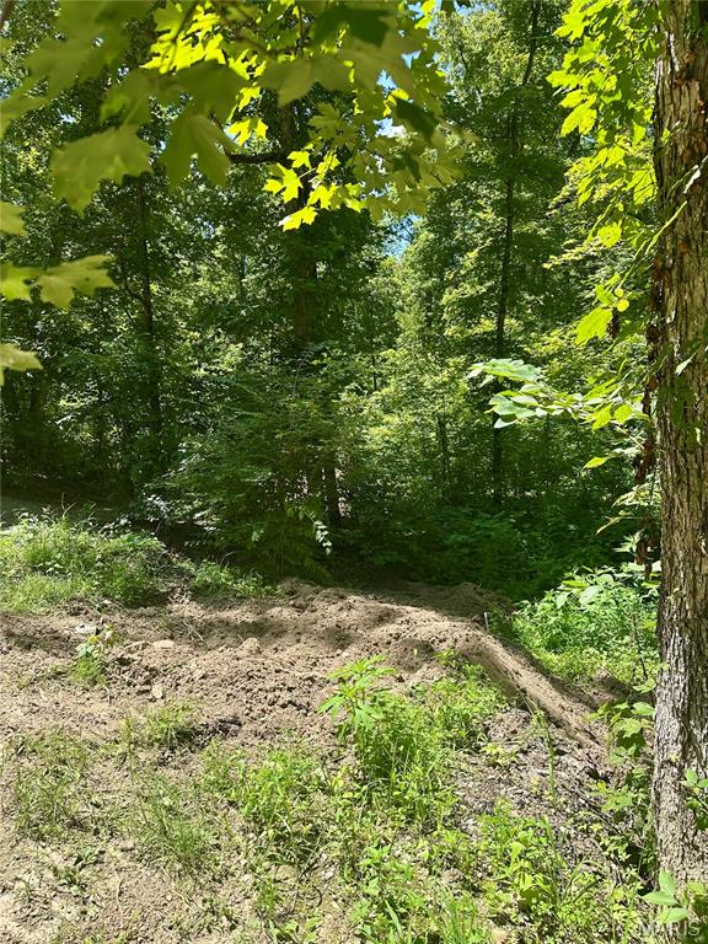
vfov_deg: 71.6
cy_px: 472
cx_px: 354
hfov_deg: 56.8
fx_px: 654
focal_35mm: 24
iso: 80
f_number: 1.78
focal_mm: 6.86
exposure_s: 1/1241
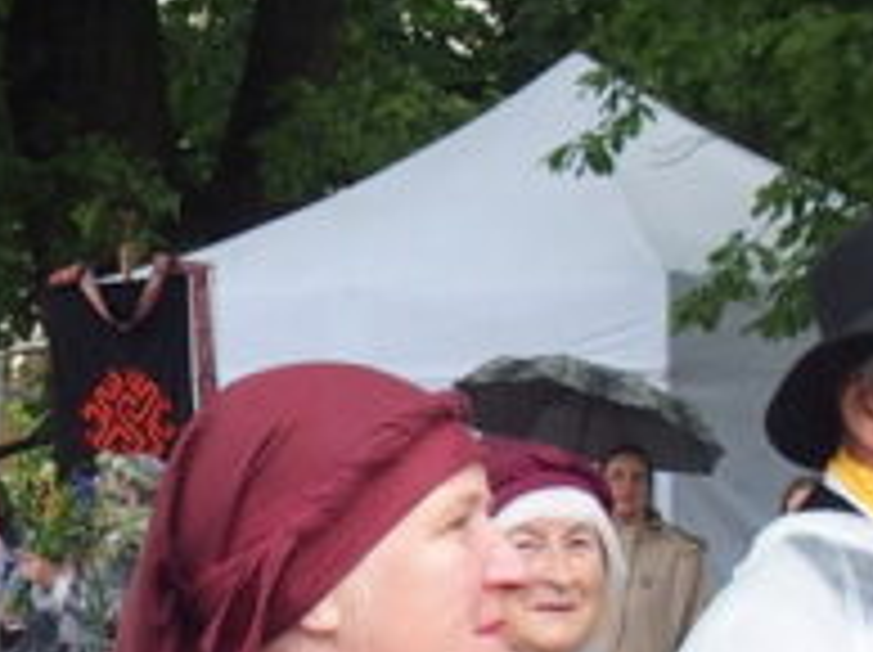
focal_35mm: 169
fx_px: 4257
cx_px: 338
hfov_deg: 11.7
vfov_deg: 8.7
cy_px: 553
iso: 125
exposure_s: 1/60
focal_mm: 6.7
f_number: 2.8
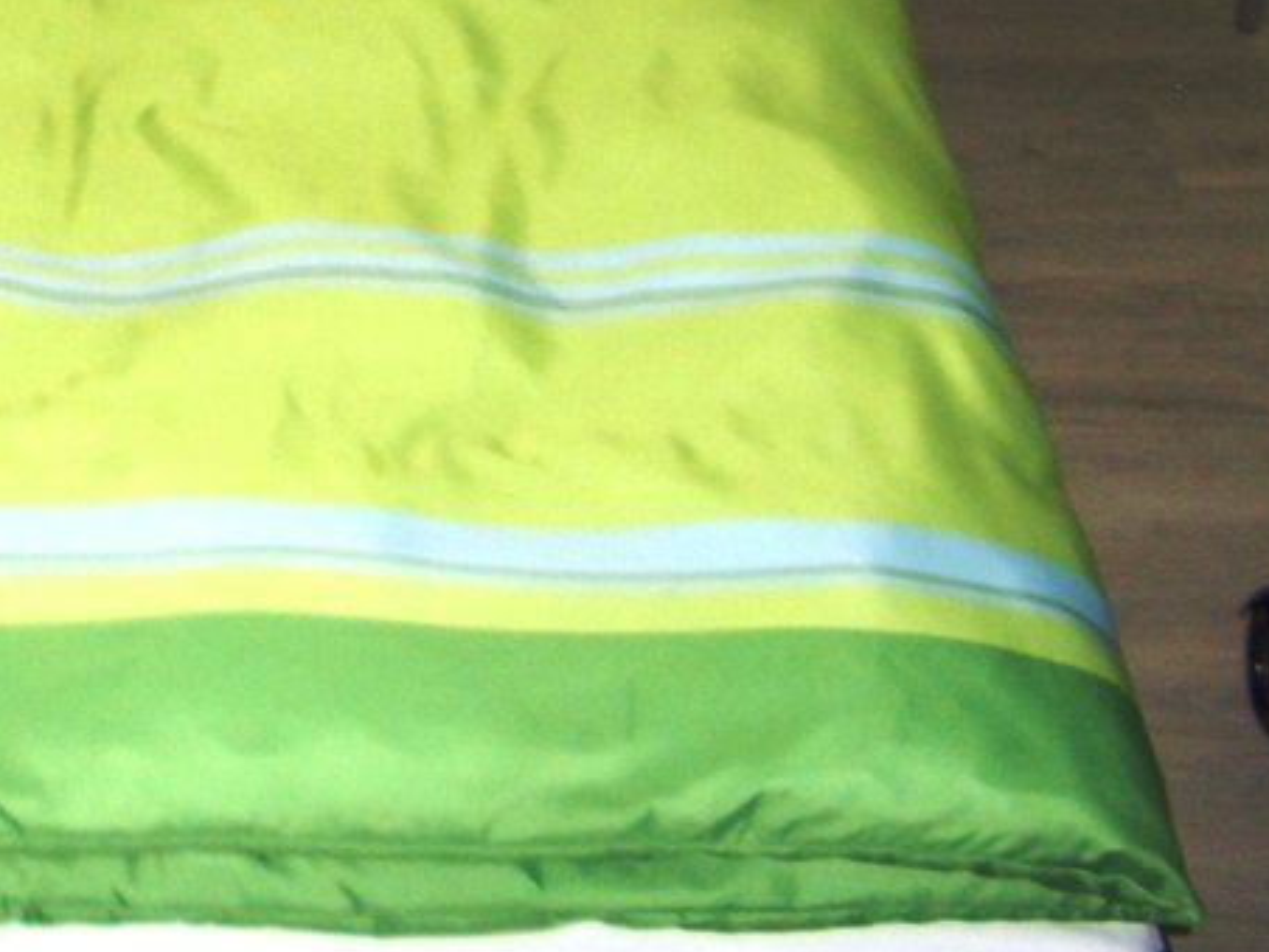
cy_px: -227
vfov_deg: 15.3
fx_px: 3409
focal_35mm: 93
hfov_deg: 20.3
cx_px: -70
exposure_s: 1/60
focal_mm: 5.8
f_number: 2.6
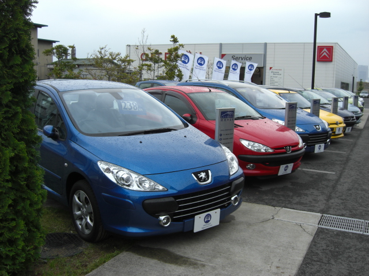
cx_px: 184
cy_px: 138
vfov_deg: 37.7
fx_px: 405
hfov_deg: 49.0
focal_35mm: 38
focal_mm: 7.9
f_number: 2.8
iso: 80
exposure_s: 1/160
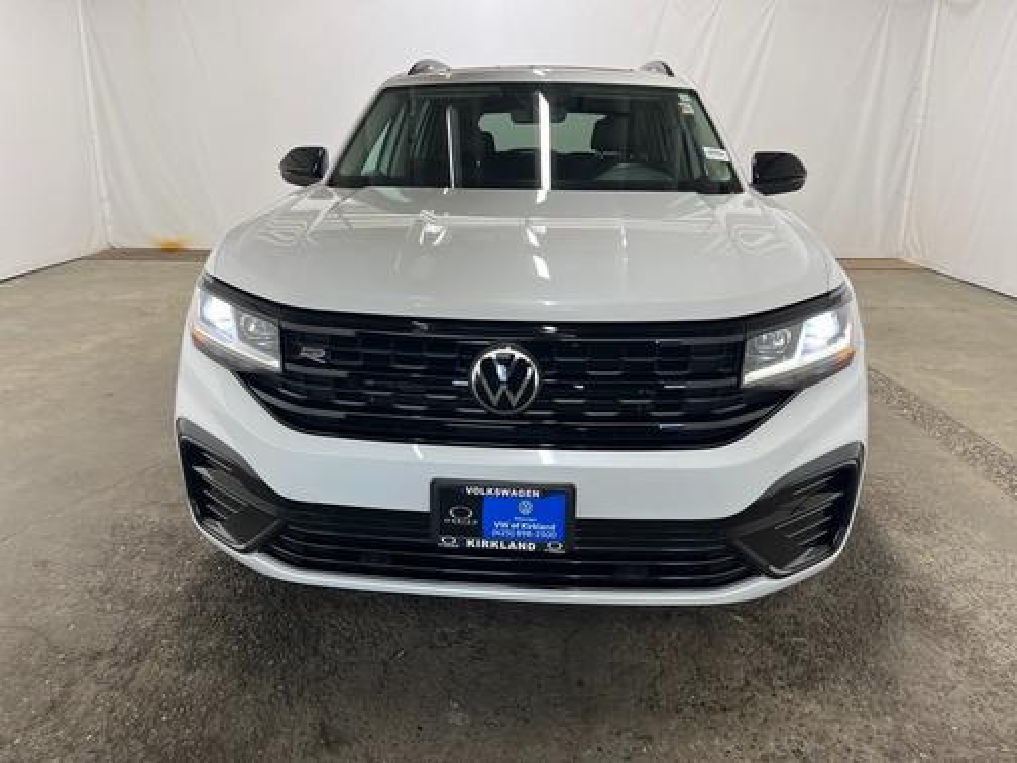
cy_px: 382
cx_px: 508
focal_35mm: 26
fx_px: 764
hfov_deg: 67.3
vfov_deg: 53.1
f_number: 1.6
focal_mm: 5.1
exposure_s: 1/121
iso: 80
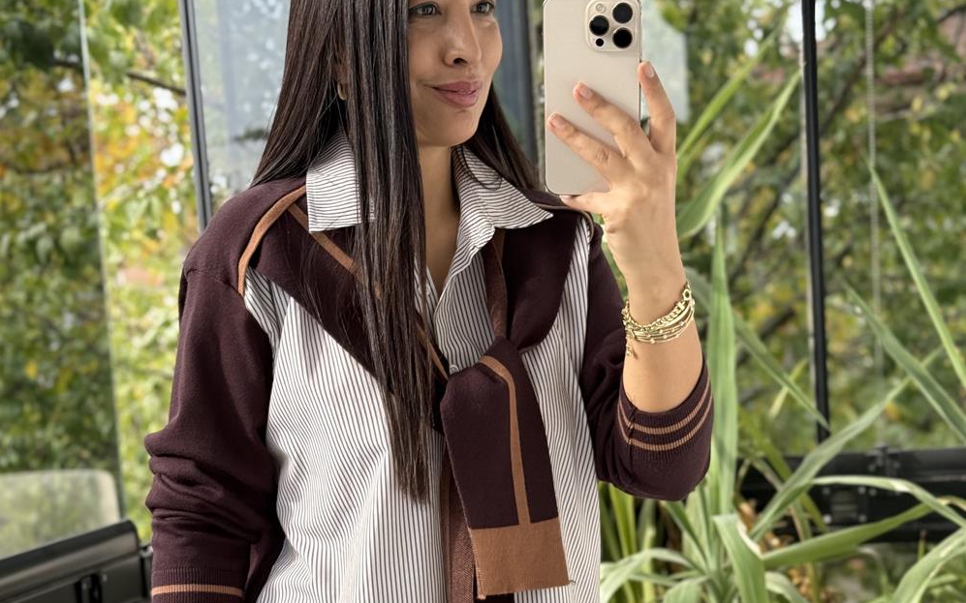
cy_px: 471
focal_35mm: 68
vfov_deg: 19.0
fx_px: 1790
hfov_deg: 30.2
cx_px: 483
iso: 100
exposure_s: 1/292
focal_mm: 6.76
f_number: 1.78
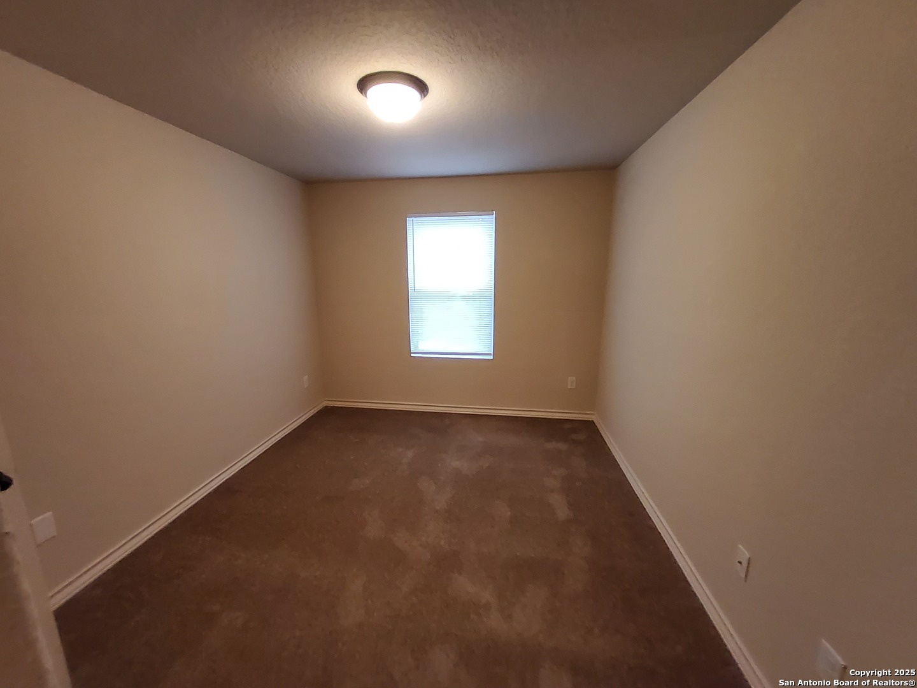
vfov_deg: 89.9
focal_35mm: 13
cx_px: 458
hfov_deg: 106.2
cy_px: 344
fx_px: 344
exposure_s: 1/30
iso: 250
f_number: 2.2
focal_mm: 1.13
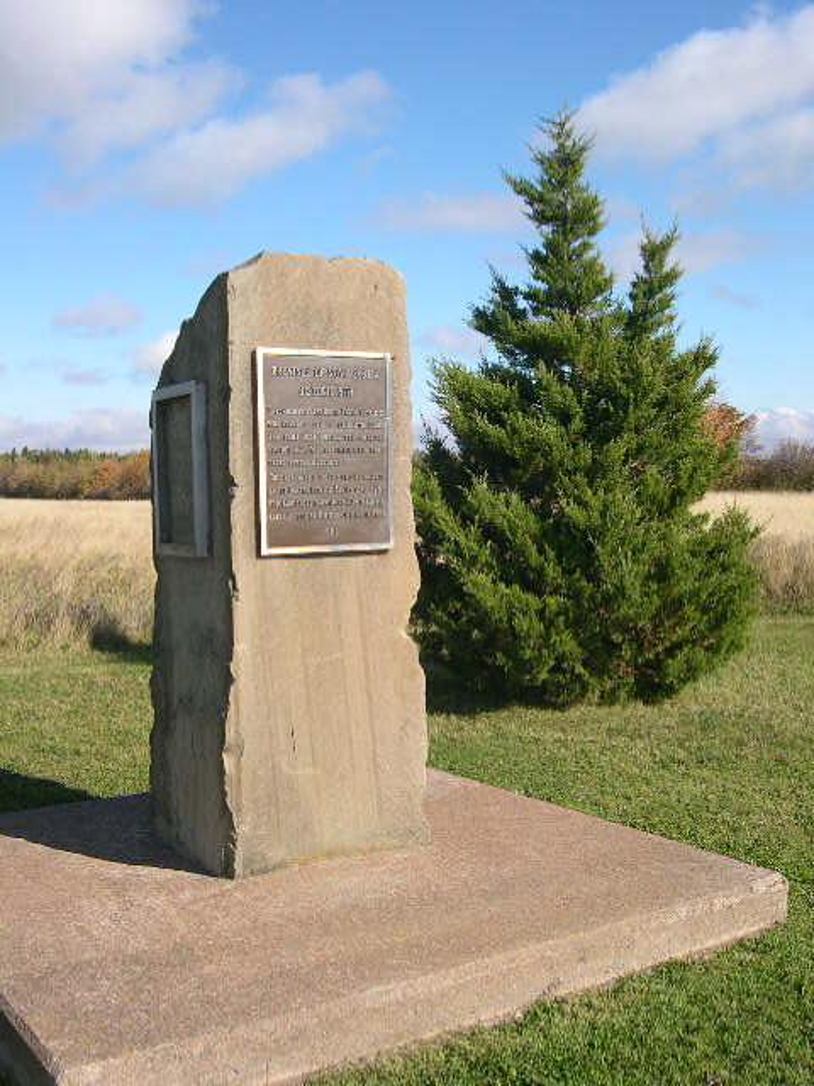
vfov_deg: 49.0
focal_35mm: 38
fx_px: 1191
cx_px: 407
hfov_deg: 37.7
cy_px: 543
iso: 100
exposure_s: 1/185
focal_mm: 8
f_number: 7.6
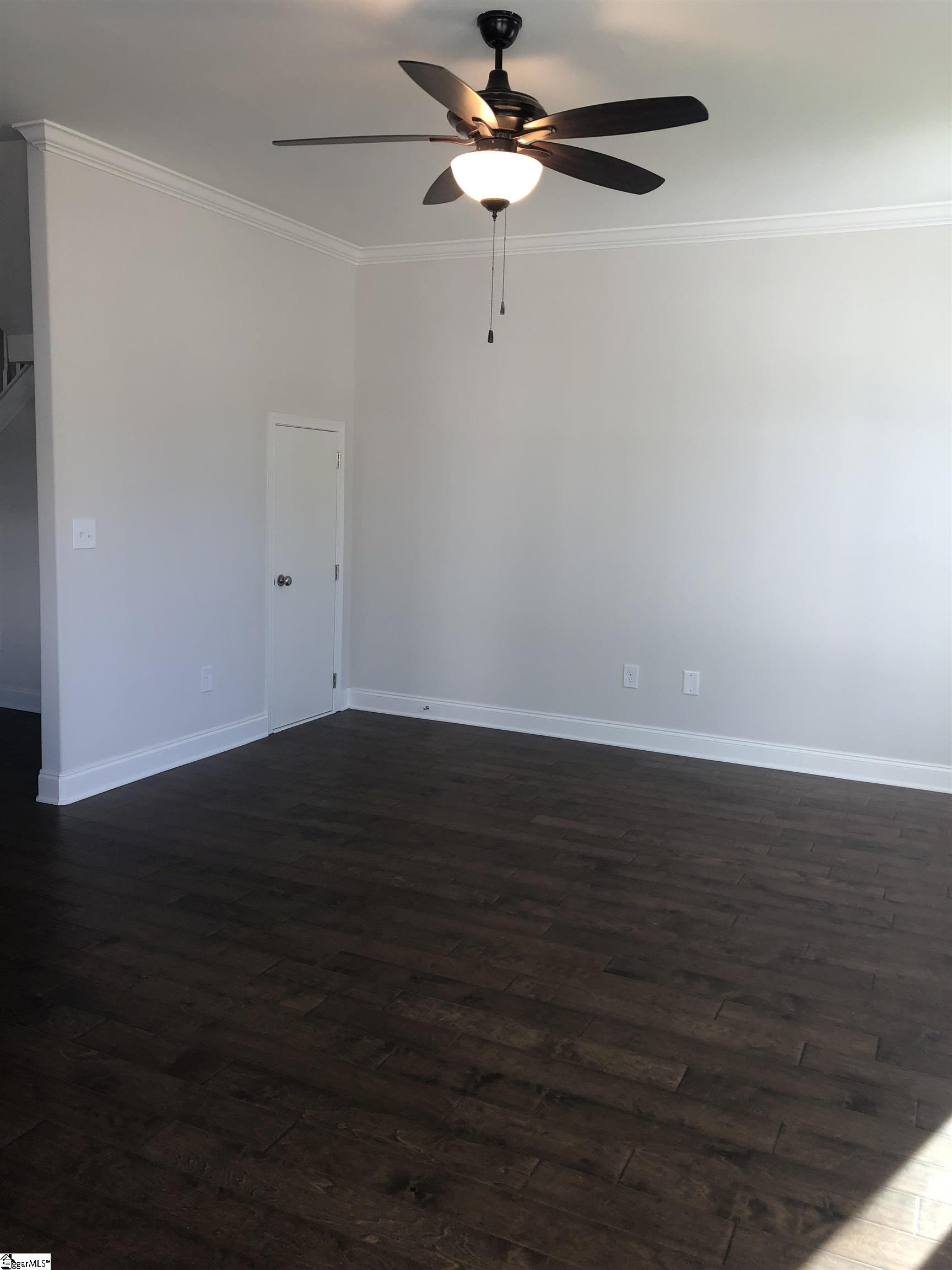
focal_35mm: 28
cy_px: 635
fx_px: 1027
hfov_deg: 49.7
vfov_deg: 63.4
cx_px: 476
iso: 40
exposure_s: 1/120
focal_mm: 4
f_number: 1.8
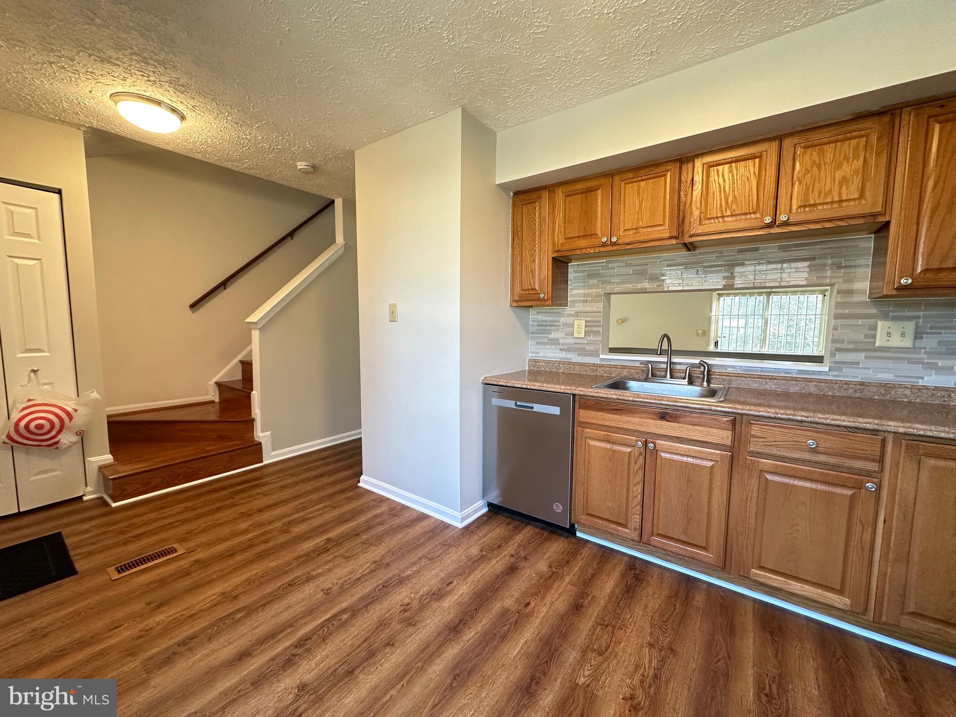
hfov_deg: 102.1
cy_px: 358
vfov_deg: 85.7
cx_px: 478
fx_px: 387
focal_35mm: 14
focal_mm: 2.22
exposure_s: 1/60
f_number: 2.2
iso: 160
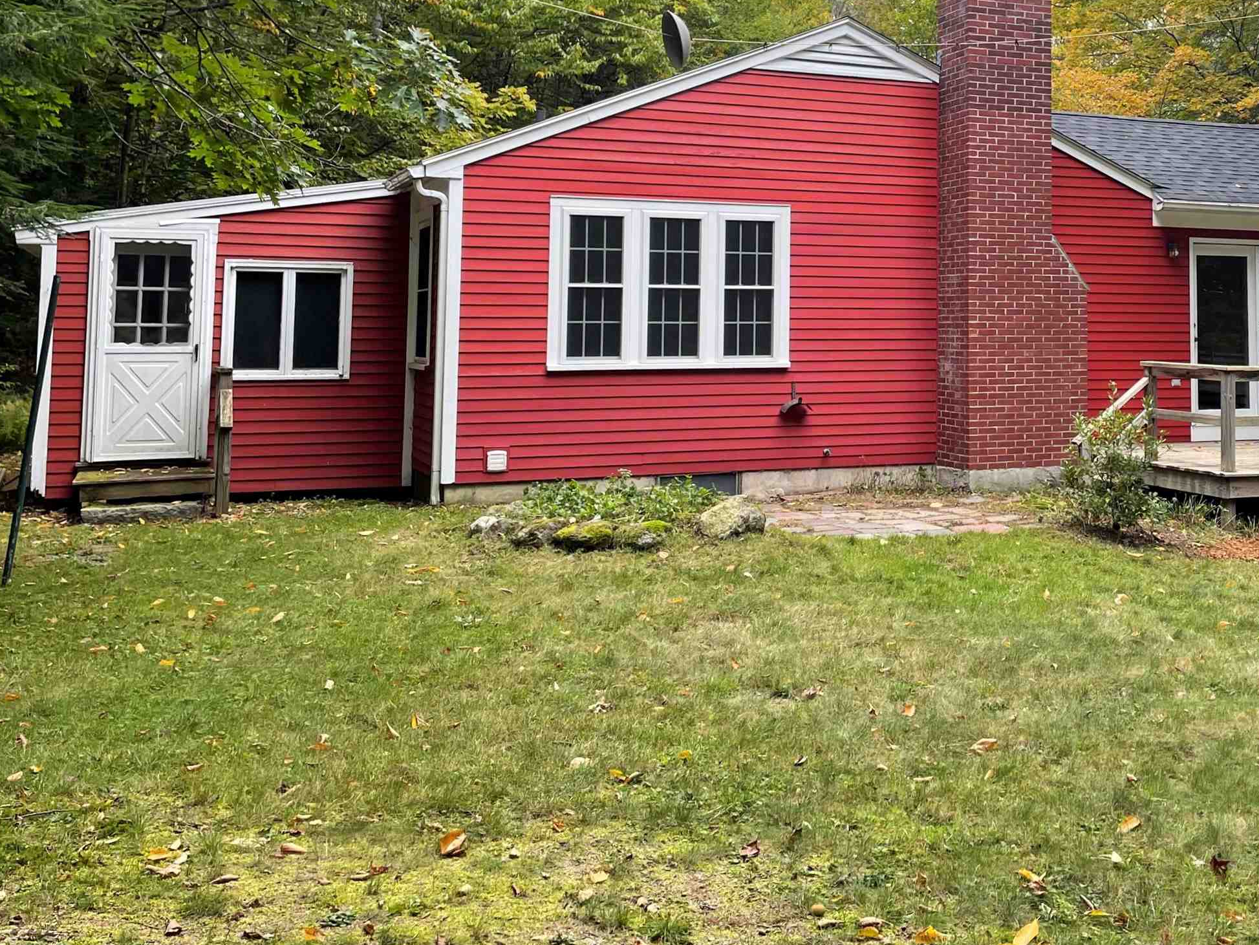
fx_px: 1491
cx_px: 956
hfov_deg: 44.1
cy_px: 233
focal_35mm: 41
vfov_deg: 34.4
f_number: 1.6
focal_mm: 4.2
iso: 32
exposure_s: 1/317
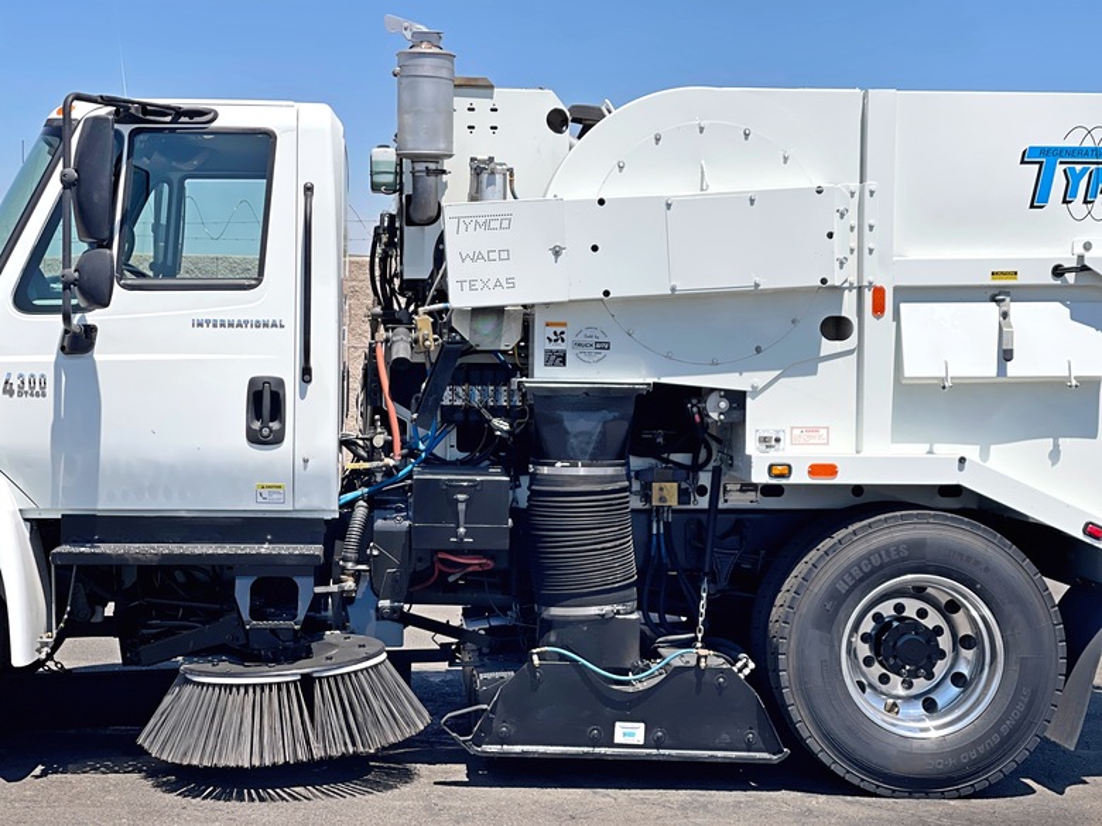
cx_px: 551
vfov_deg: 22.9
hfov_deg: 30.3
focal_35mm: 64
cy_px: 413
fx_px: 2037
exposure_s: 1/2320
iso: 32
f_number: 2.2
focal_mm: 7.5
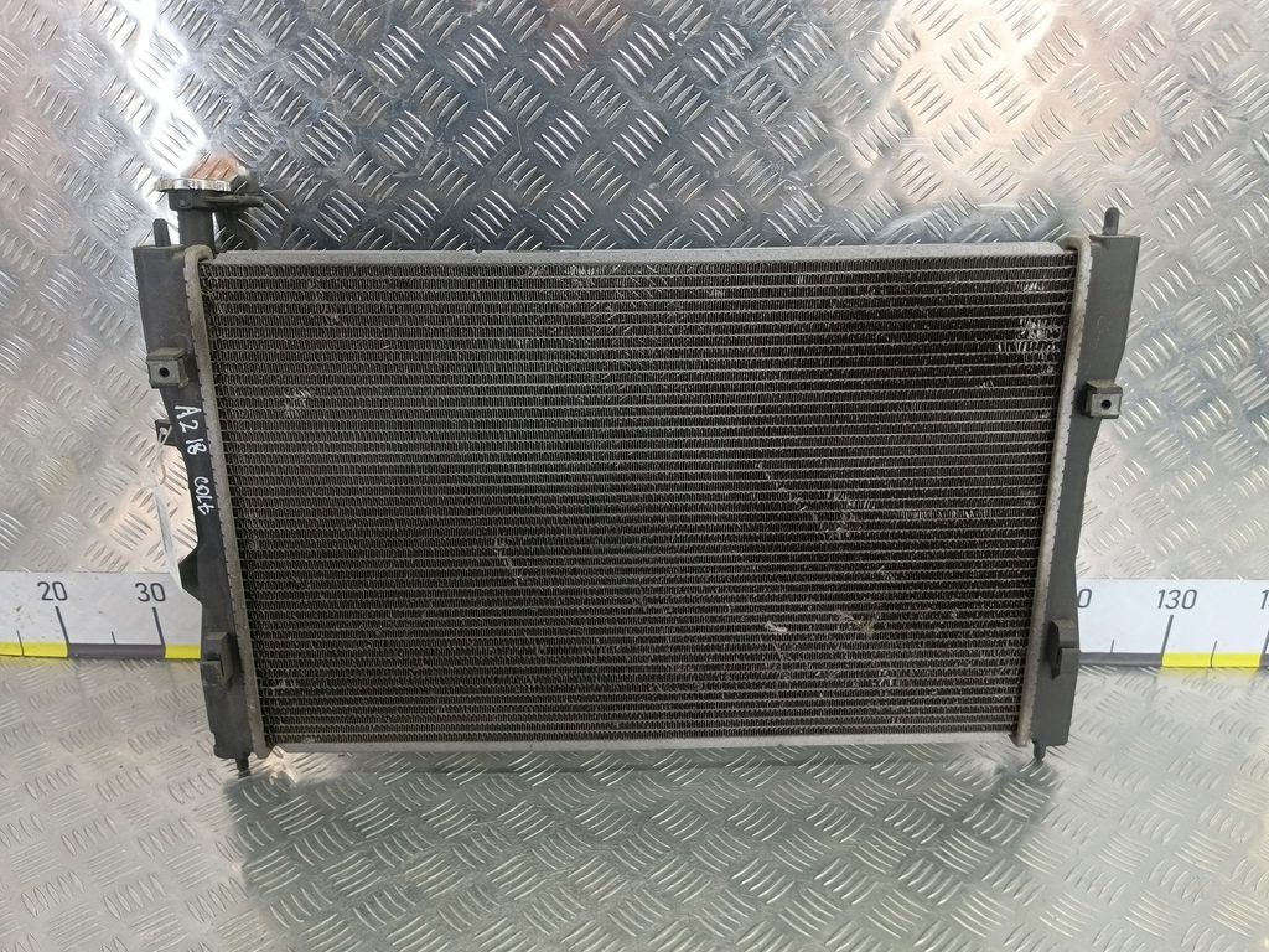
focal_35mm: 27
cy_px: 476
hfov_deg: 65.3
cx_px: 634
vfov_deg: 51.4
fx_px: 990
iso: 150
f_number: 1.6
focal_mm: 4.11
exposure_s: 1/50
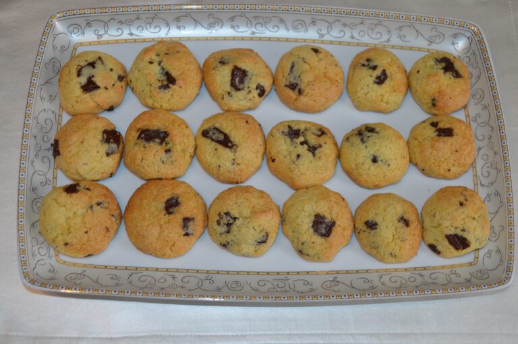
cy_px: 172
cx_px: 259
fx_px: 690
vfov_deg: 28.0
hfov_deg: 41.2
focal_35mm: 48
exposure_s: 1/60
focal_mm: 32
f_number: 4.8
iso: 500
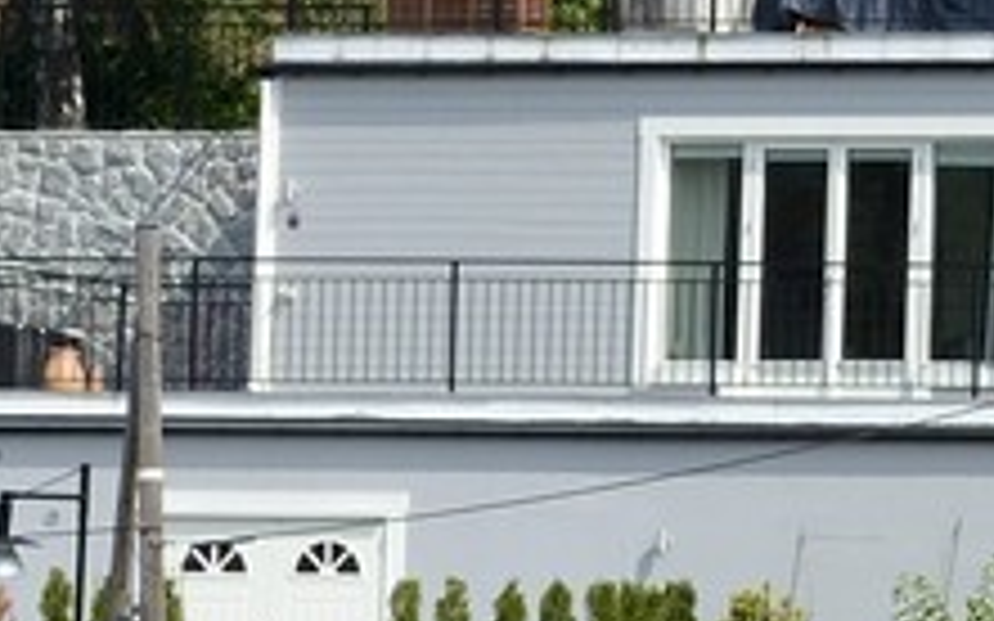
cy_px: 122
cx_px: 3486
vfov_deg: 2.1
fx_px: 16954
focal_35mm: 626
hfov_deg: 3.3
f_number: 10
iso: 200
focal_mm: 85
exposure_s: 1/400
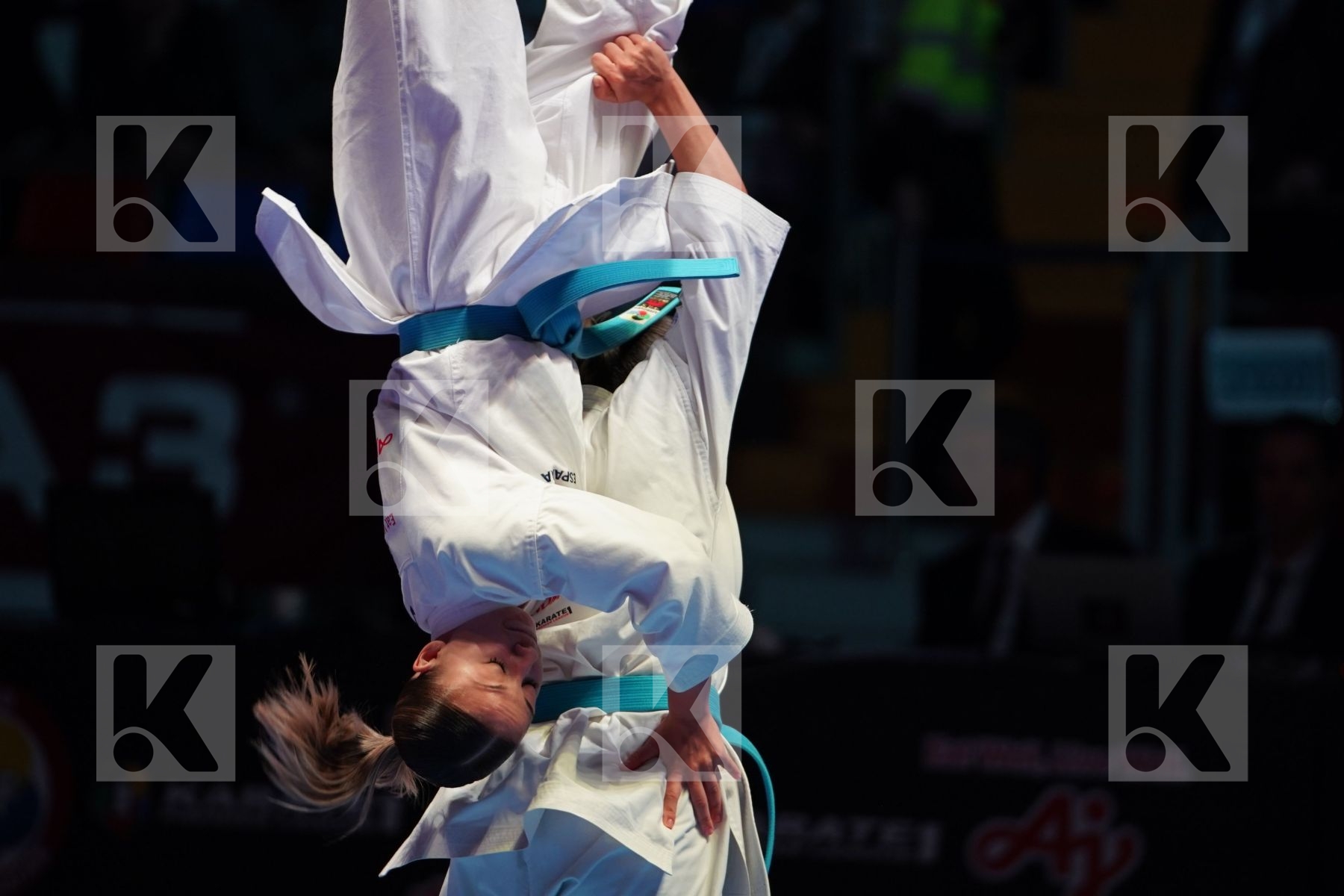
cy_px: 448
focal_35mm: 297
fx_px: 11087
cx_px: 672
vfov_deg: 4.6
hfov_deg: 6.9
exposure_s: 1/500
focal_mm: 198
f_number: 2.8
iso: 800
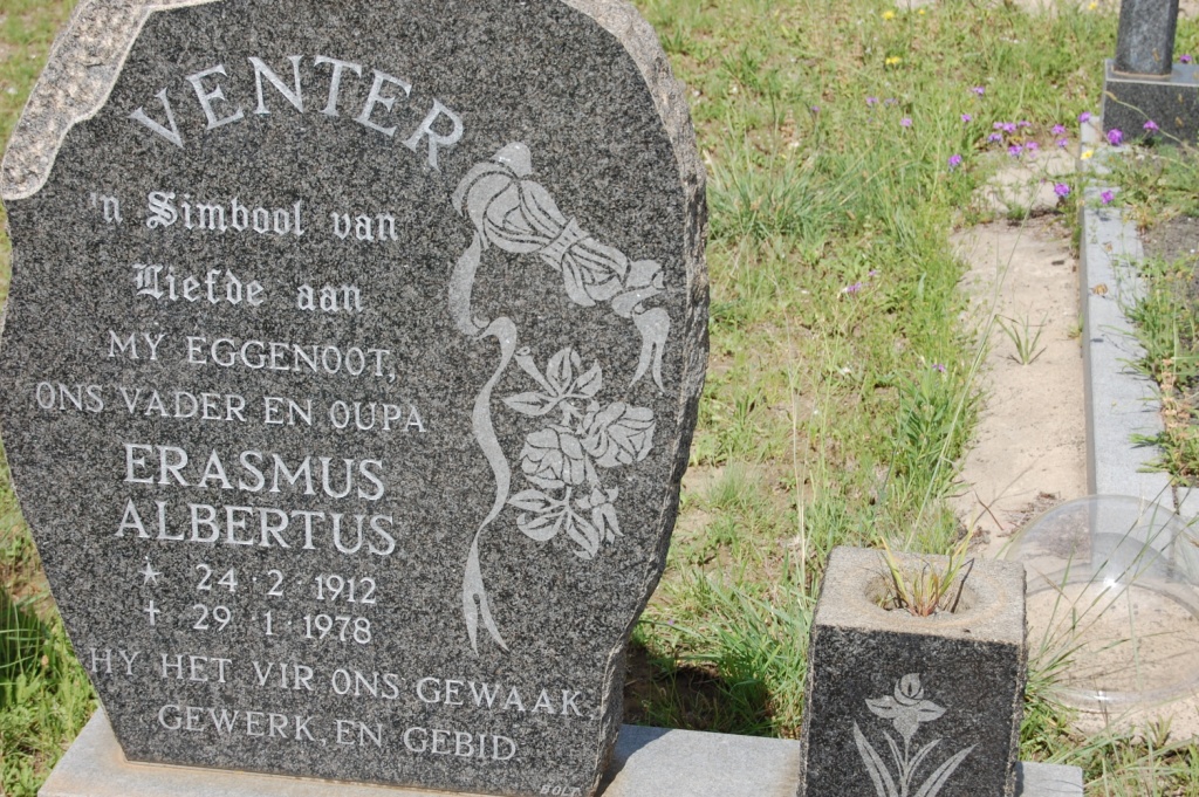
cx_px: 600
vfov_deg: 16.5
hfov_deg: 24.6
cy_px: 398
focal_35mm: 82
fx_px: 2745
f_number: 9
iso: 200
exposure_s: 1/320
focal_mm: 55
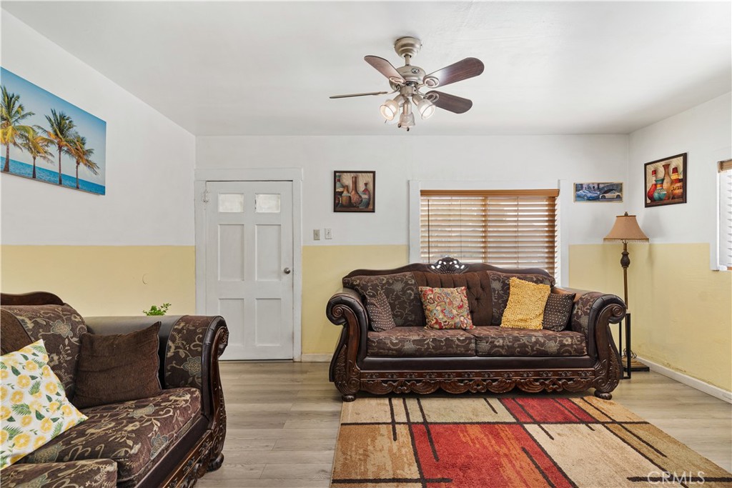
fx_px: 346
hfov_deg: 93.3
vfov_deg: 70.5
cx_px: 366
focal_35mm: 17
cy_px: 244
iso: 400
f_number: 5.6
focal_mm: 17
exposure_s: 1/4
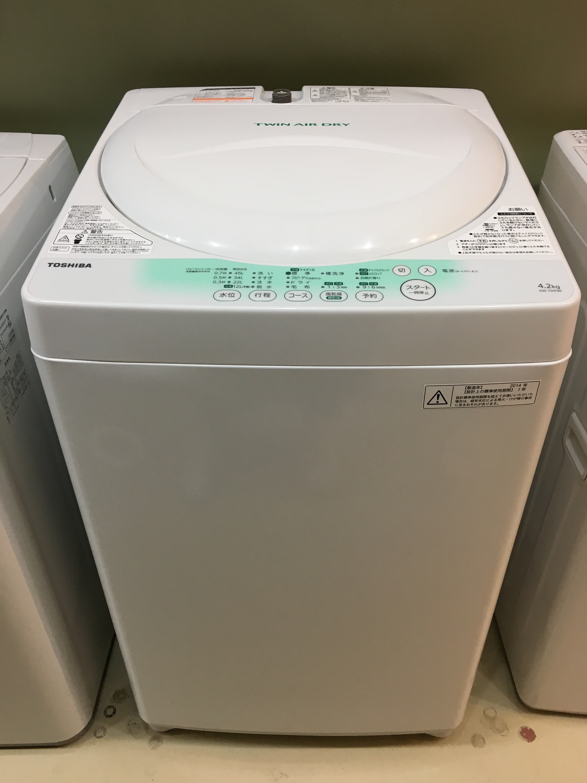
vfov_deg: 61.7
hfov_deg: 48.2
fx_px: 656
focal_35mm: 29
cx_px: 294
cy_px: 392
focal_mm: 4.15
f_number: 2.2
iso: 80
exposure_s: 1/33
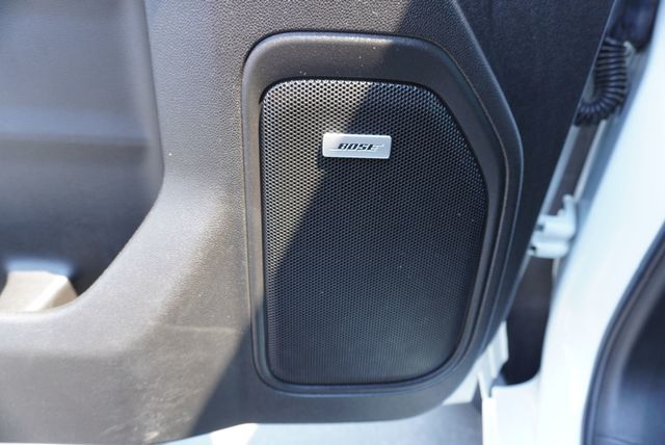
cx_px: 332
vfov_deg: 53.2
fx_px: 444
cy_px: 222
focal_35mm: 24
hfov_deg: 73.7
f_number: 4
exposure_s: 1/60
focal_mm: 16
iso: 200
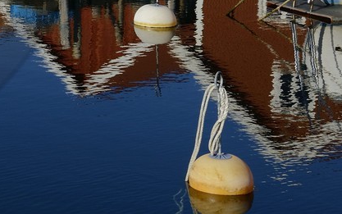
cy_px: -149
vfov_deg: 7.4
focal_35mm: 172
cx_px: -244
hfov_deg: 11.4
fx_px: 1604
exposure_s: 1/250
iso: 200
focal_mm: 44
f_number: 13
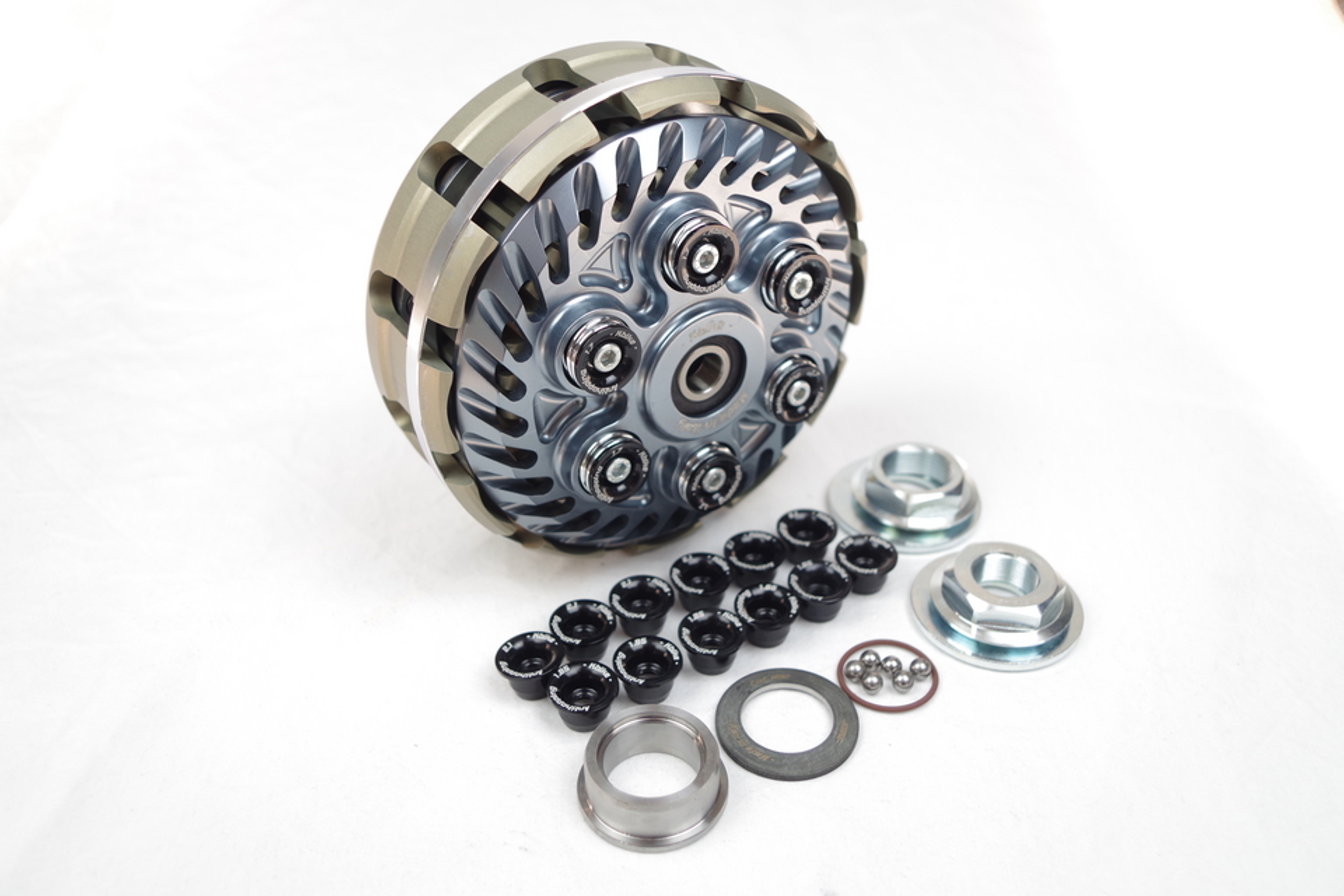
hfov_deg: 60.3
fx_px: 1157
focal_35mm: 31
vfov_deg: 42.3
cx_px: 672
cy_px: 448
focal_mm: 21.25
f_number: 5
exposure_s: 1/30
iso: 100
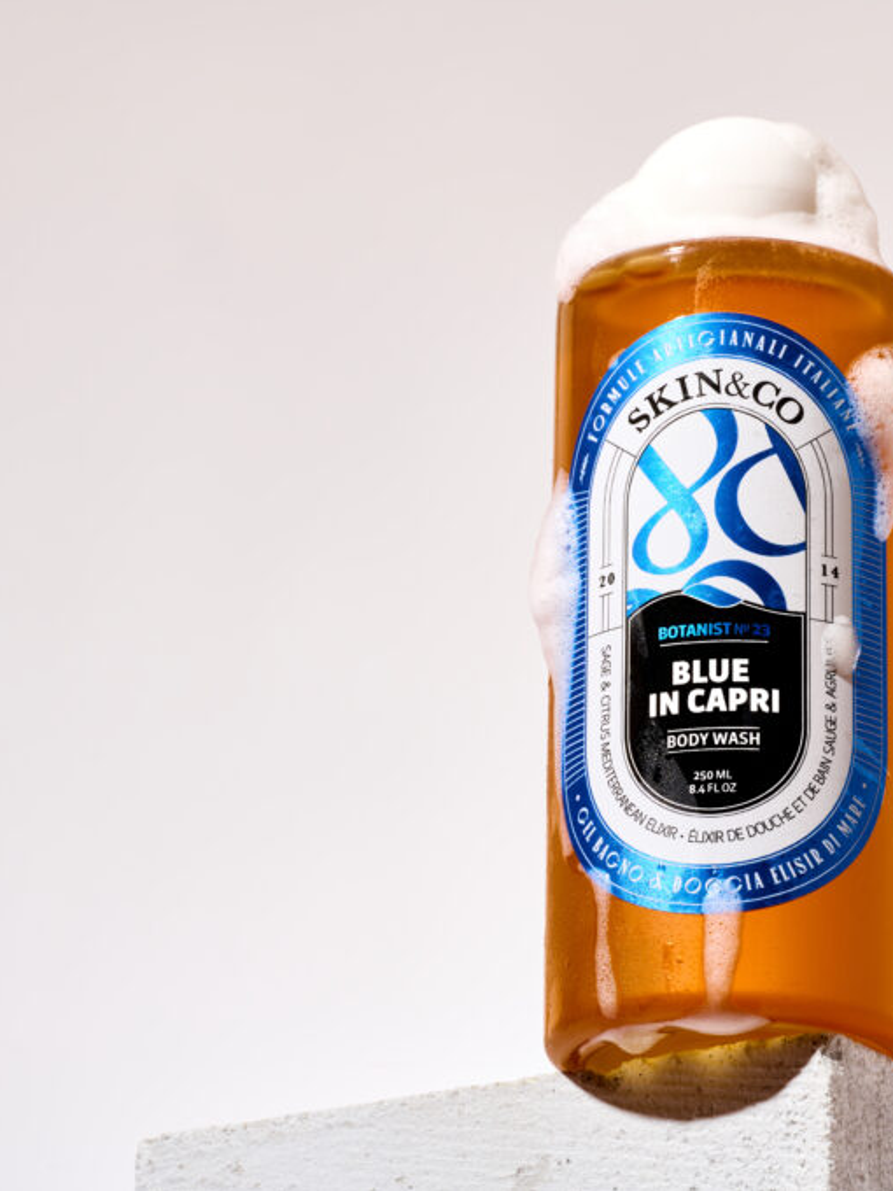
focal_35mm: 152
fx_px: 5228
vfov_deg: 13.0
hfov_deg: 9.7
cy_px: 595
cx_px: 639
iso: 64
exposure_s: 1/160
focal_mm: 105
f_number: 20
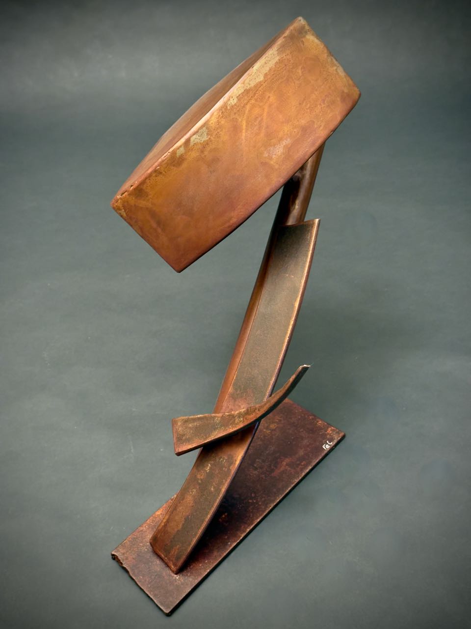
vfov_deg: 39.7
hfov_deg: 30.3
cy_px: 314
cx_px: 236
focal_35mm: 48
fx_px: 871
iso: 640
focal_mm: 6.76
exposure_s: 1/24
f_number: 1.78
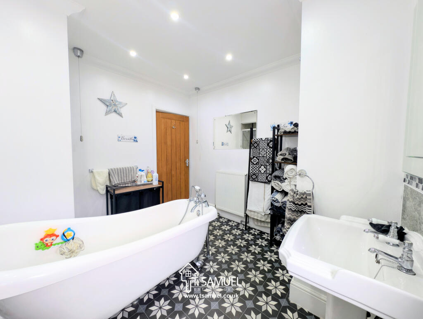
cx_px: 212
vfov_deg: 94.6
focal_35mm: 12
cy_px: 160
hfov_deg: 110.5
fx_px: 147
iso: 38
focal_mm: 2.23
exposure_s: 1/30.9
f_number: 1.95
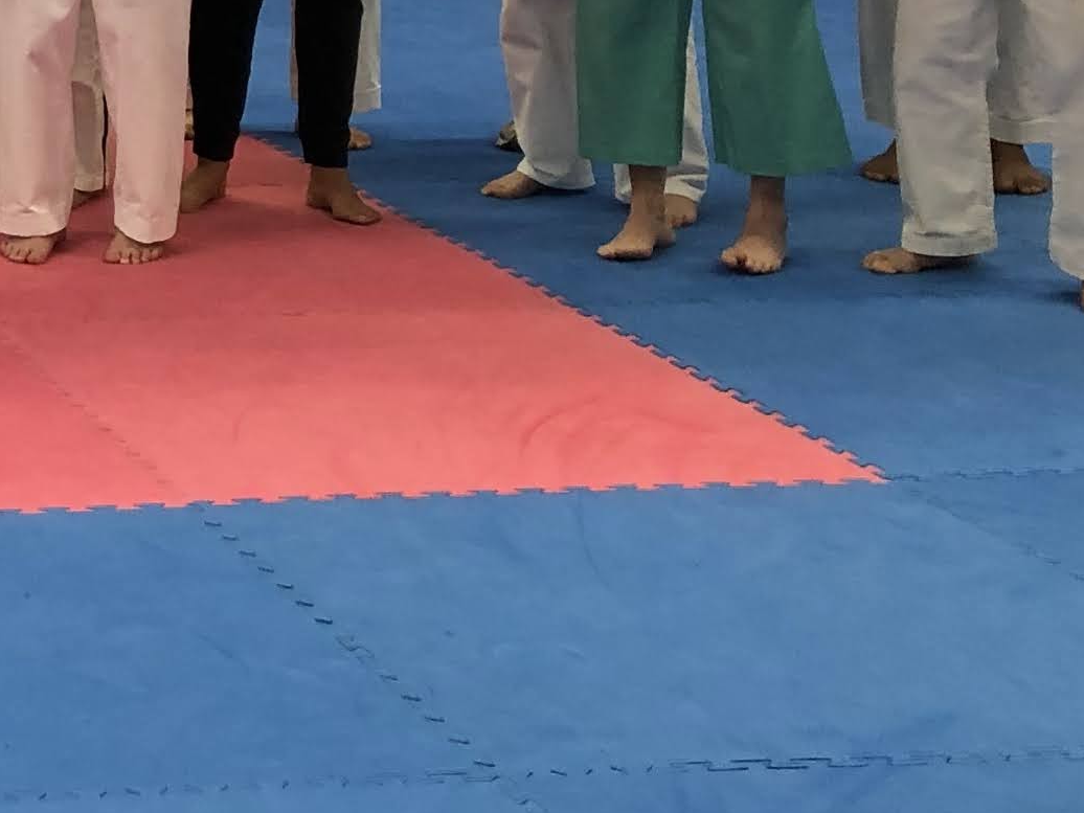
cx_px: -688
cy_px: -413
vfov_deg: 12.9
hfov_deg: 16.0
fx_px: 3413
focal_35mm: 109
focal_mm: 3.99
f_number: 1.8
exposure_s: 1/24
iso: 40
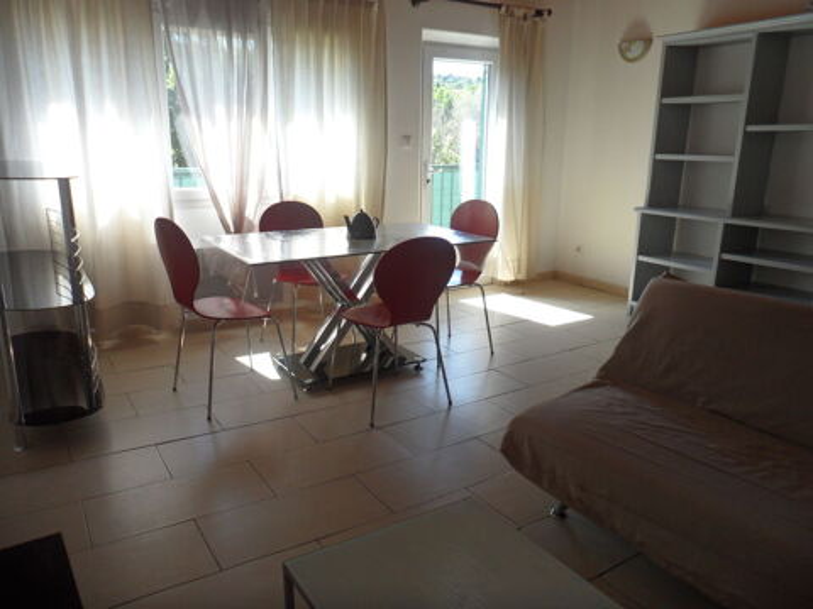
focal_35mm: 26
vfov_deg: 53.1
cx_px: 406
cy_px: 304
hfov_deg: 67.3
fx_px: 611
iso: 80
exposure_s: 1/90
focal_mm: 4.9
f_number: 3.3
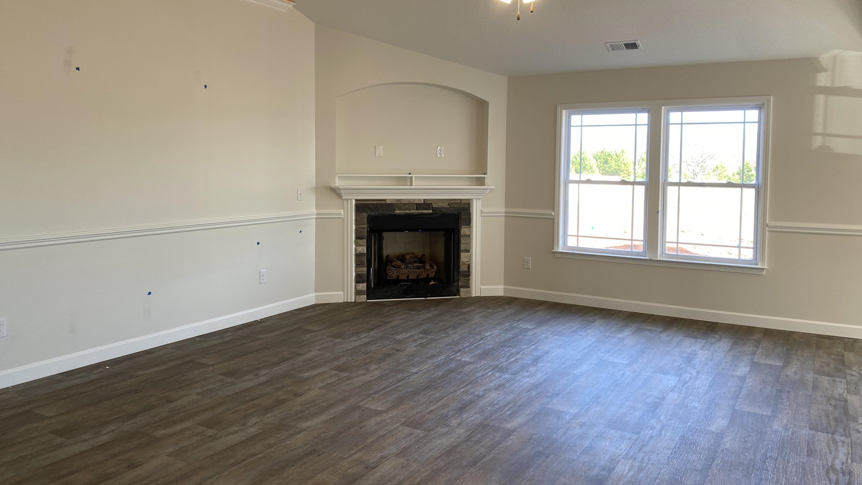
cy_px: 209
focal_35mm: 29
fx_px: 663
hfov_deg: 66.1
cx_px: 423
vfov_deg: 40.1
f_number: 1.8
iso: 80
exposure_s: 1/120
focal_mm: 4.25
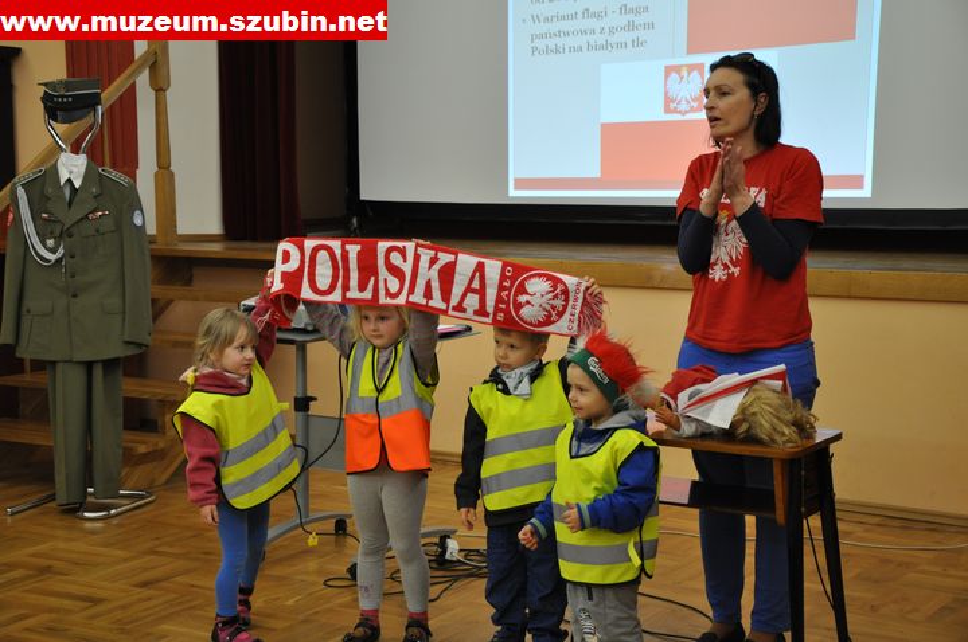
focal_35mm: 60
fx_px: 1611
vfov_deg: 22.6
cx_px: 484
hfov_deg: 33.4
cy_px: 321
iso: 800
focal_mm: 40
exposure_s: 1/60
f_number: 4.5
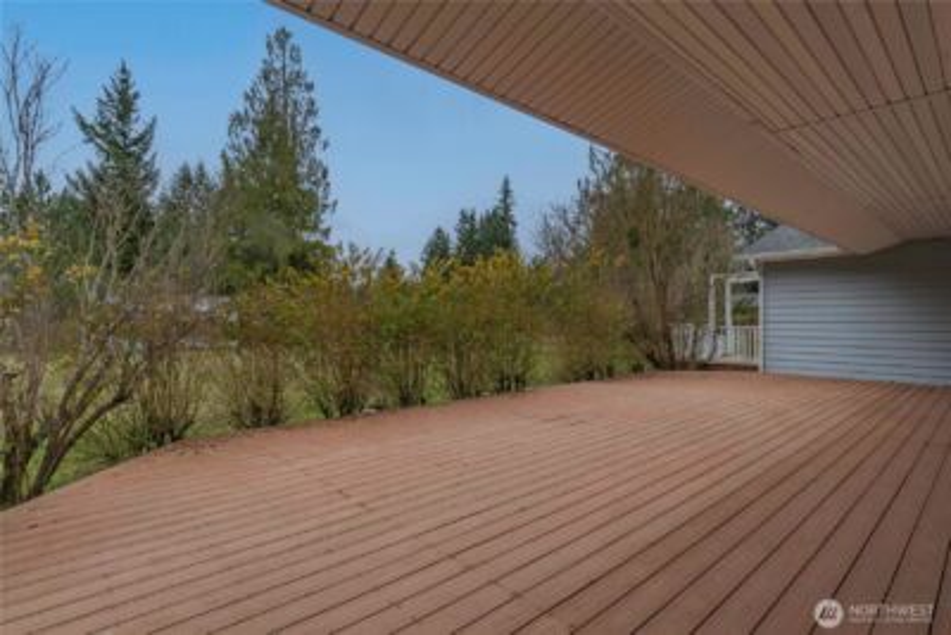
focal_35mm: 18
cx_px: 476
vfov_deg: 67.4
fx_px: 476
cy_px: 318
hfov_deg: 90.0
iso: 160
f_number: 9
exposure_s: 1/200
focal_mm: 12
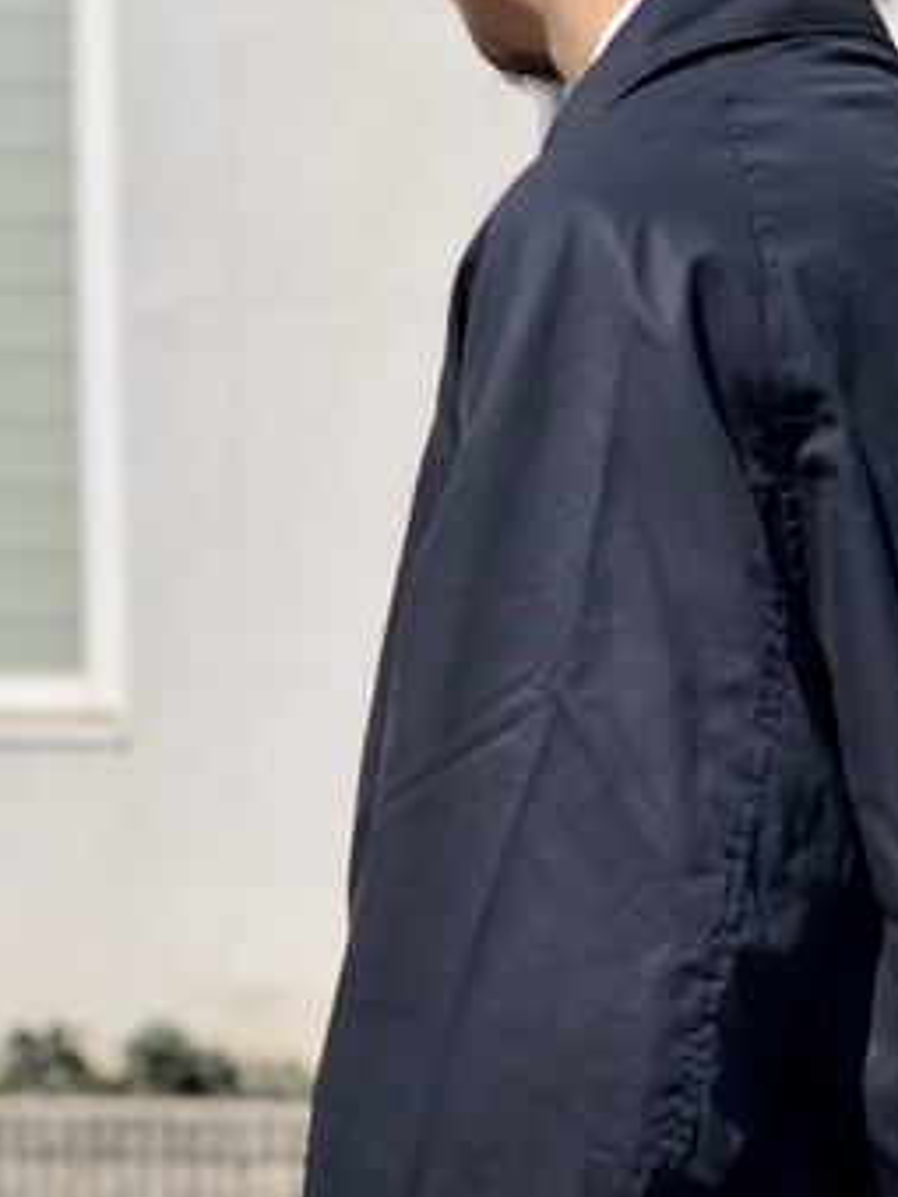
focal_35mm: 102
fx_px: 3528
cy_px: 991
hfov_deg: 14.3
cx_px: 873
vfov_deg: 19.0
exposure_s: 1/1116
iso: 16
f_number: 2.4
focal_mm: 6
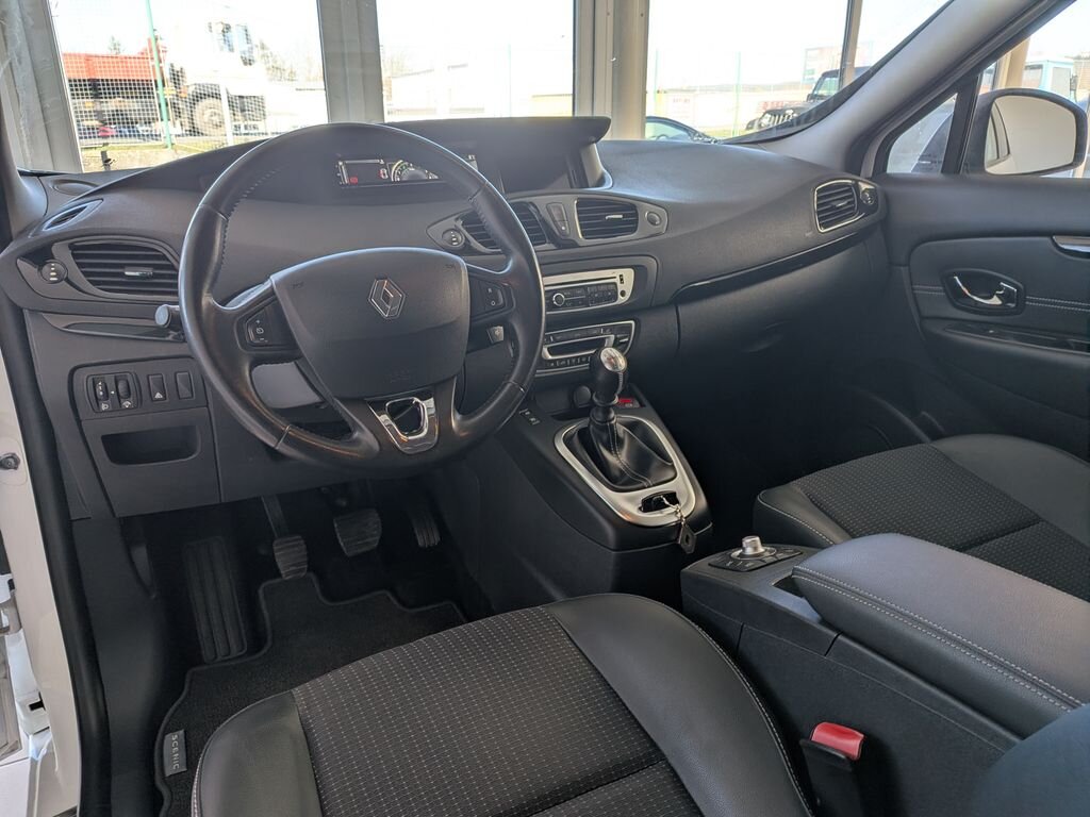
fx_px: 756
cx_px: 545
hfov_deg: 71.6
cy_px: 408
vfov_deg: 56.8
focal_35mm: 24
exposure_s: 1/126
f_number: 1.7
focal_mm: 4.53
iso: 23
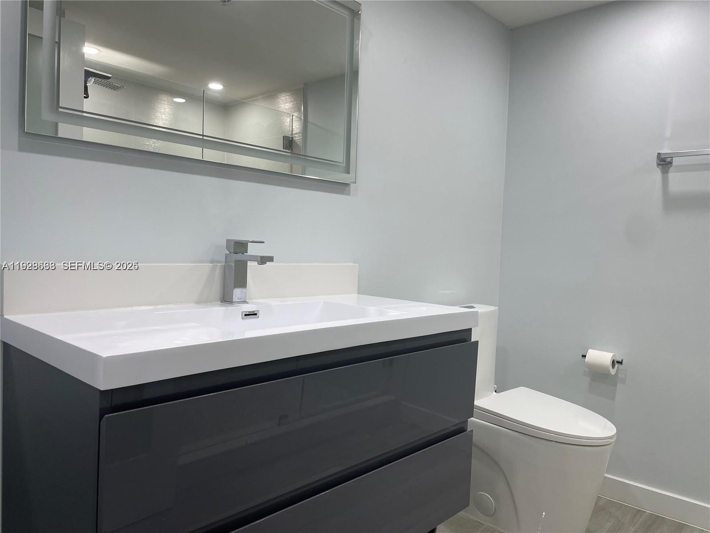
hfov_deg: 67.3
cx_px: 355
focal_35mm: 26
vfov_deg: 53.1
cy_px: 266
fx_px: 533
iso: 64
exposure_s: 1/120
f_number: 1.6
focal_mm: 4.2
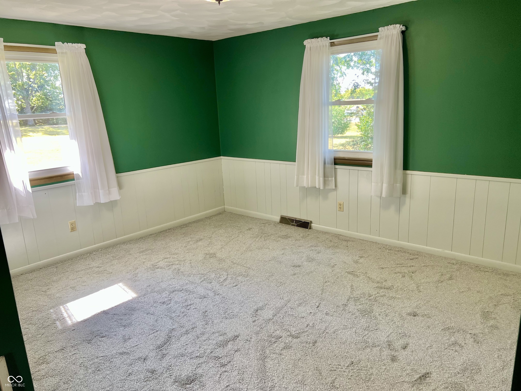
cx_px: 260
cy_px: 196
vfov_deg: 53.1
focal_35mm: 26
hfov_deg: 67.3
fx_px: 391
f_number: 1.5
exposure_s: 1/120
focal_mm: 5.7
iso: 125
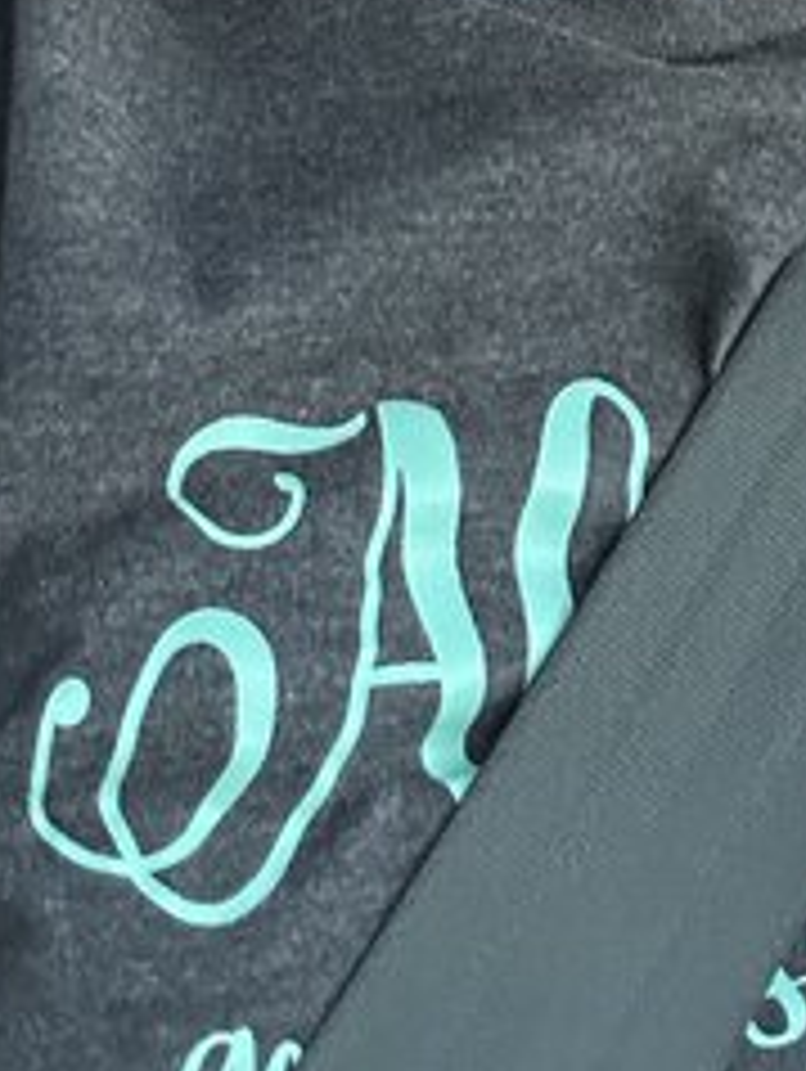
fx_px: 3068
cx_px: 761
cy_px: -169
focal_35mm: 99
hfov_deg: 14.8
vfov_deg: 18.9
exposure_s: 1/42
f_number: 1.9
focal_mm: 2.69
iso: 250
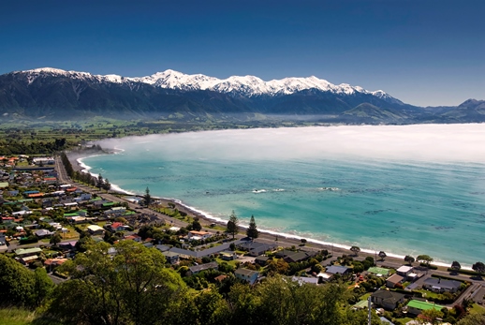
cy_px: 162
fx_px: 486
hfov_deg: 53.1
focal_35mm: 36
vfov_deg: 37.0
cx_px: 242
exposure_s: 1/200
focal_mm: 24
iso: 100
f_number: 7.1
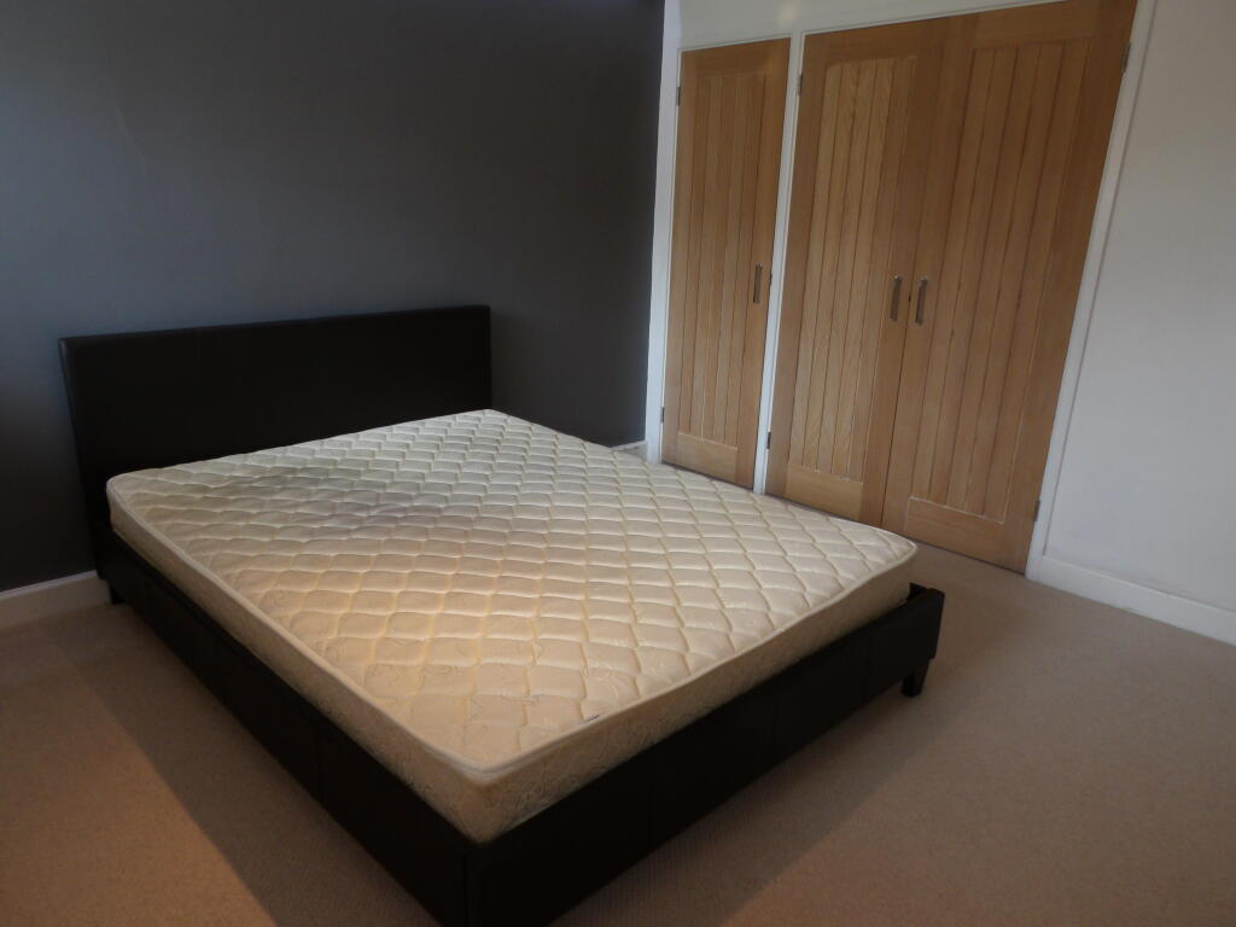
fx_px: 857
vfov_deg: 56.8
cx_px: 618
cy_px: 464
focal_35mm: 24
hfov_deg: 71.6
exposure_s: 1/20
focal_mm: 4.3
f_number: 4.1
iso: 160
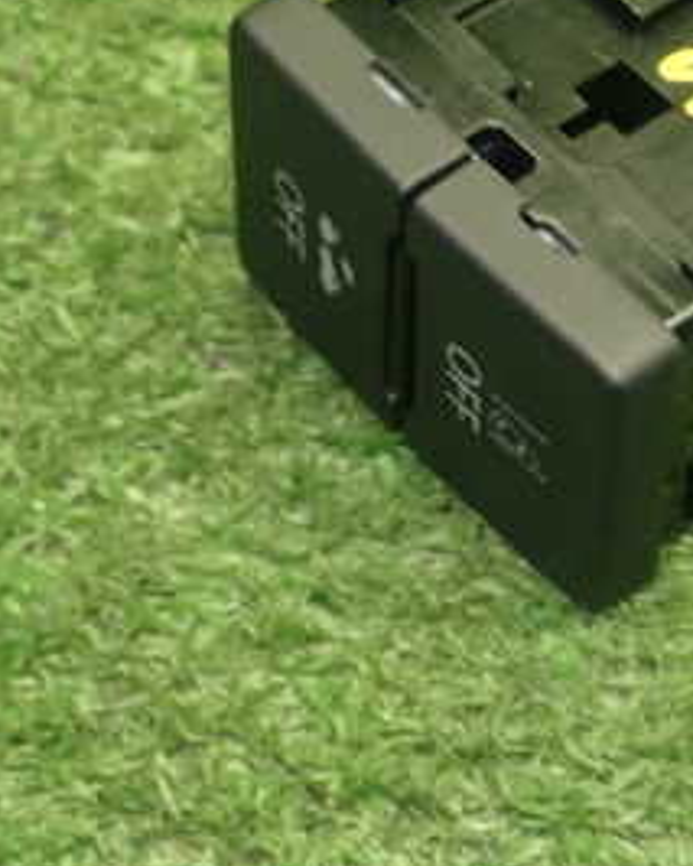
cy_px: 189
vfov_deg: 16.1
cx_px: 735
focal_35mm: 119
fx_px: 3049
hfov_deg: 12.8
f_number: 3.3
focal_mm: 9.65
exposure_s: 1/50
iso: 800
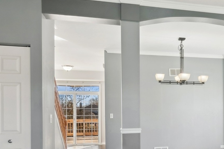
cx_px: 206
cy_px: 107
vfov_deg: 31.5
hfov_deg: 42.2
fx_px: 261
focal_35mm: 42
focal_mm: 12
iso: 100
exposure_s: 1/15
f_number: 9
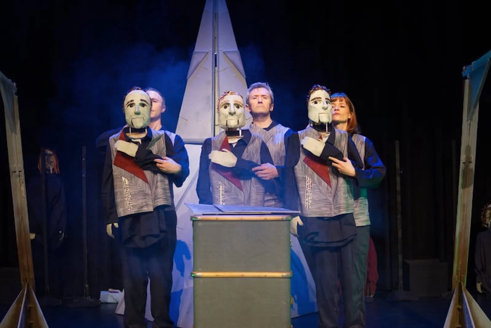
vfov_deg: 29.9
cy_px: 164
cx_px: 246
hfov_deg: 43.6
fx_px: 614
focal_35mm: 45
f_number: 1.8
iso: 100
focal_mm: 30
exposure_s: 1/60
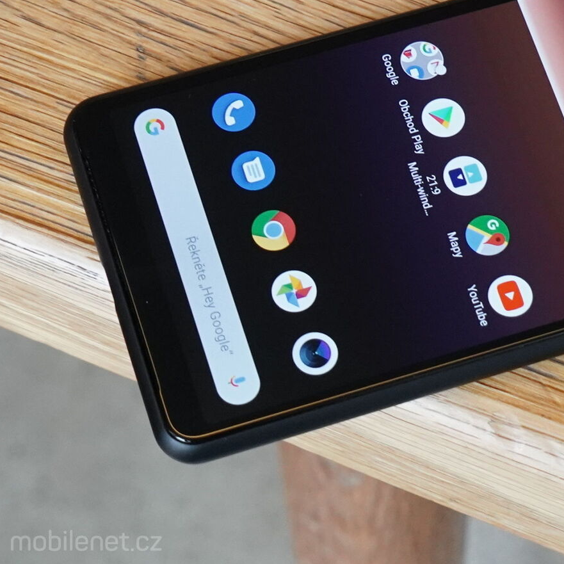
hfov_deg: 26.0
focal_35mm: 63
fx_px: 1161
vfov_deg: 27.1
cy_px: 171
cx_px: 549
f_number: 6.3
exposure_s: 1/200
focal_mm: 34
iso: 3200
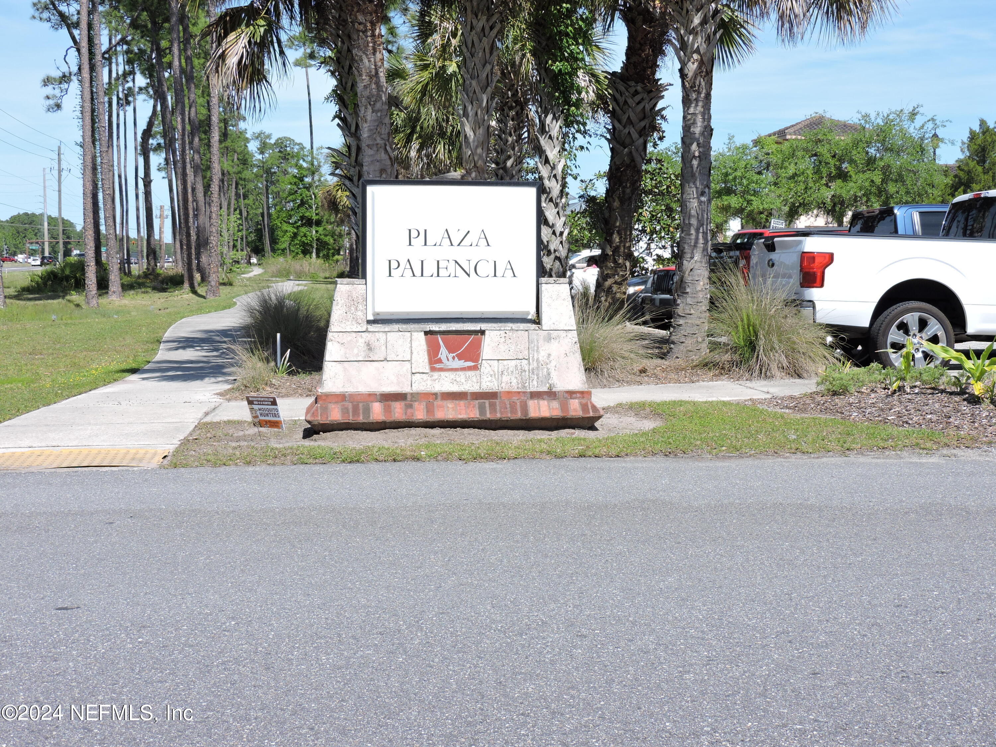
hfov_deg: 40.4
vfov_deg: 30.9
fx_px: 1352
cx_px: 498
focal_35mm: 47
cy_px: 374
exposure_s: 1/800
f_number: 3.5
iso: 100
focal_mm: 8.4
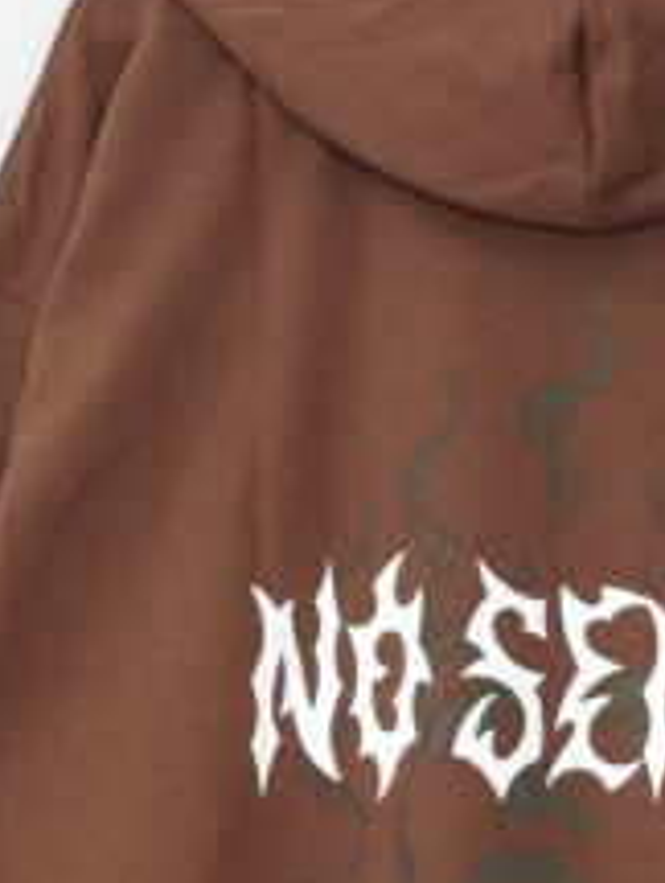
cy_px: 823
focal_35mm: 104
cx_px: 661
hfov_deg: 14.1
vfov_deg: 18.5
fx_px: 2656
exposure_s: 1/15
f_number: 1.8
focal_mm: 4.27
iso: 100
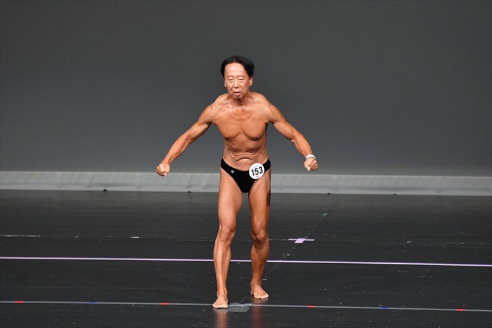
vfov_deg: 3.7
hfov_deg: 5.5
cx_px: 246
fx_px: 5123
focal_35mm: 375
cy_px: 164
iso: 4000
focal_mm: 250
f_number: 5.6
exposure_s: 1/400
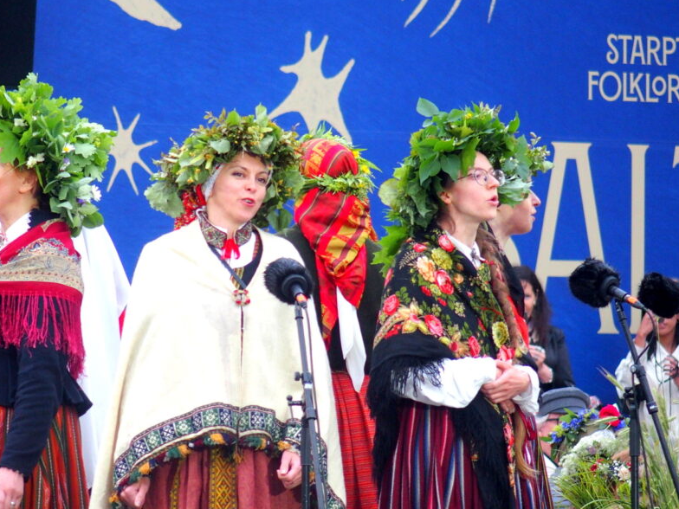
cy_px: 294
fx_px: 7689
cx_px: 299
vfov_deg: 3.8
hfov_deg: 5.1
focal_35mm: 392
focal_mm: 64.3
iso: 400
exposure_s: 1/250
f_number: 2.8
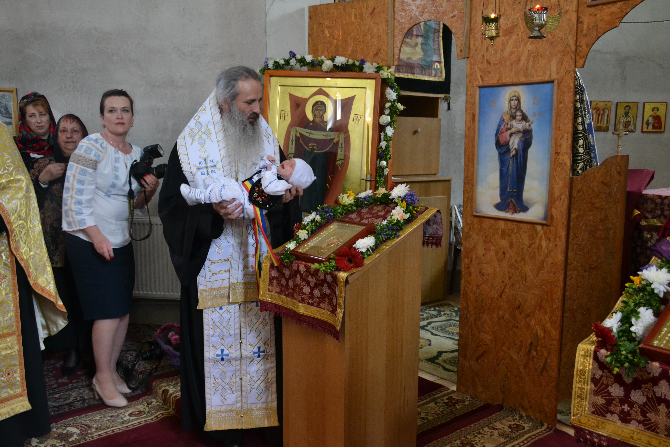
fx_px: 614
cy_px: 224
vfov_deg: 40.0
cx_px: 335
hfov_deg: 57.2
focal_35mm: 33
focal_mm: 22
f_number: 5
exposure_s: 1/80
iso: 1600
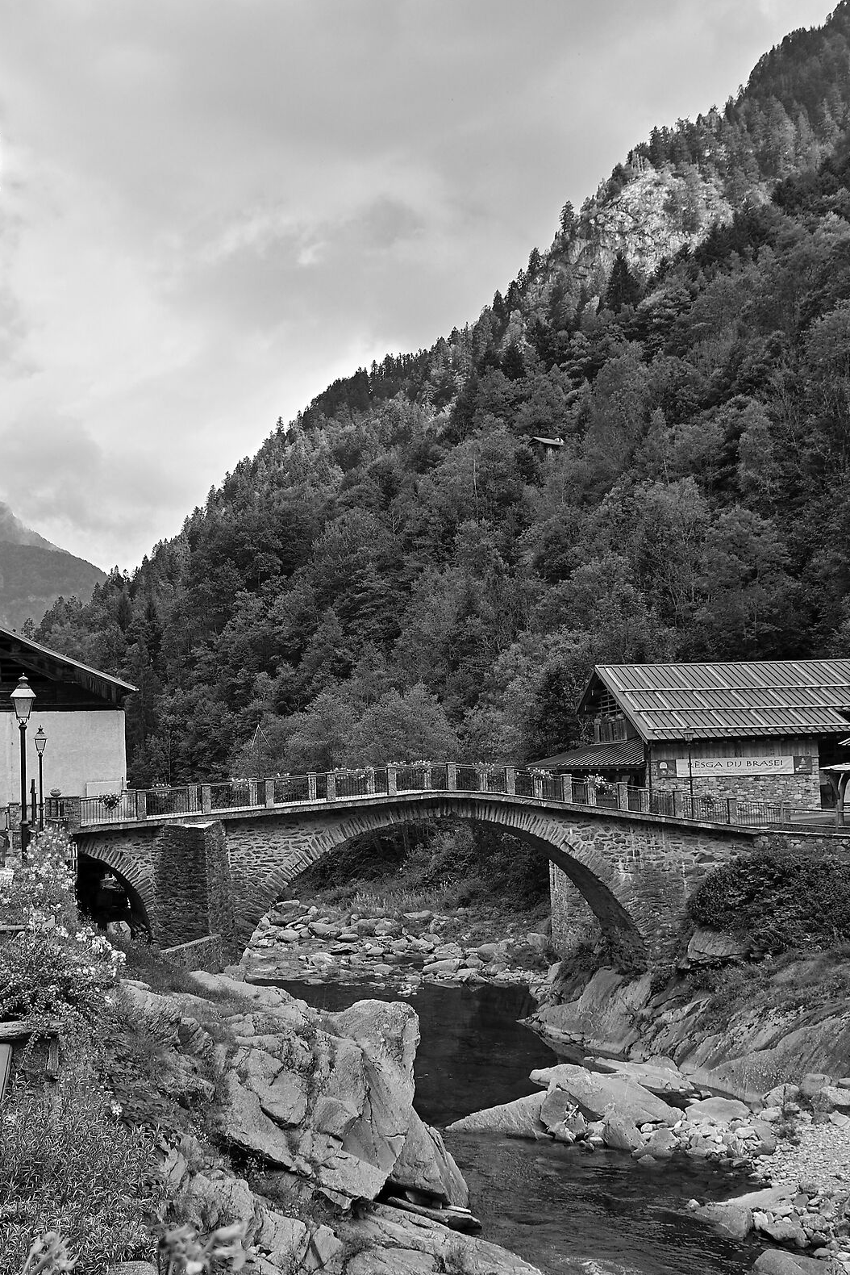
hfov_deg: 32.3
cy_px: 640
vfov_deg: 47.4
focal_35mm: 41
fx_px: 1451
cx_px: 273
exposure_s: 1/100
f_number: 10
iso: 100
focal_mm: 18
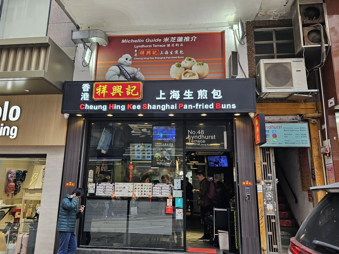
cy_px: 131
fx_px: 255
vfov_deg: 53.1
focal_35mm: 26
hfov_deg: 67.2
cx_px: 156
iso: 40
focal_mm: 6.3
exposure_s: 1/120
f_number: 1.7
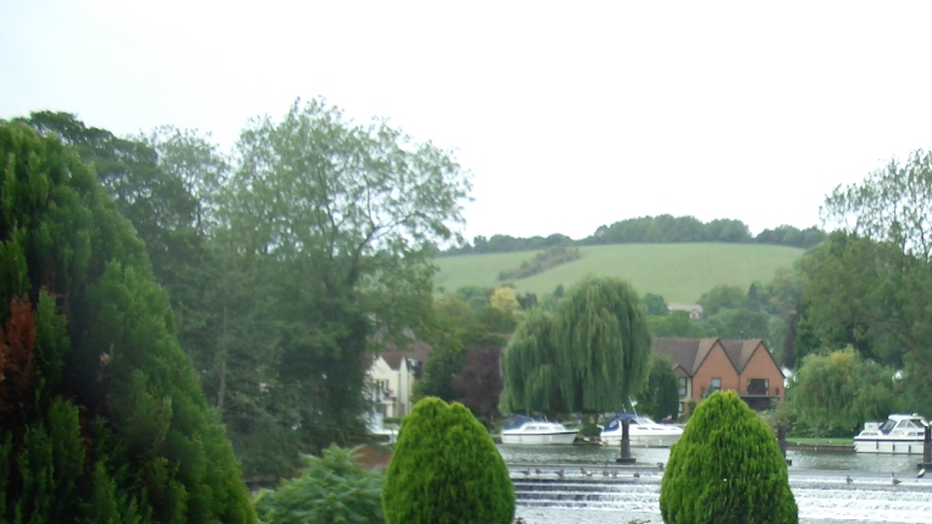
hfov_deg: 32.0
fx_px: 1581
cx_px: 741
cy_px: 546
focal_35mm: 64
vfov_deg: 18.3
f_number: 2.6
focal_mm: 5.8
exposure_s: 1/200
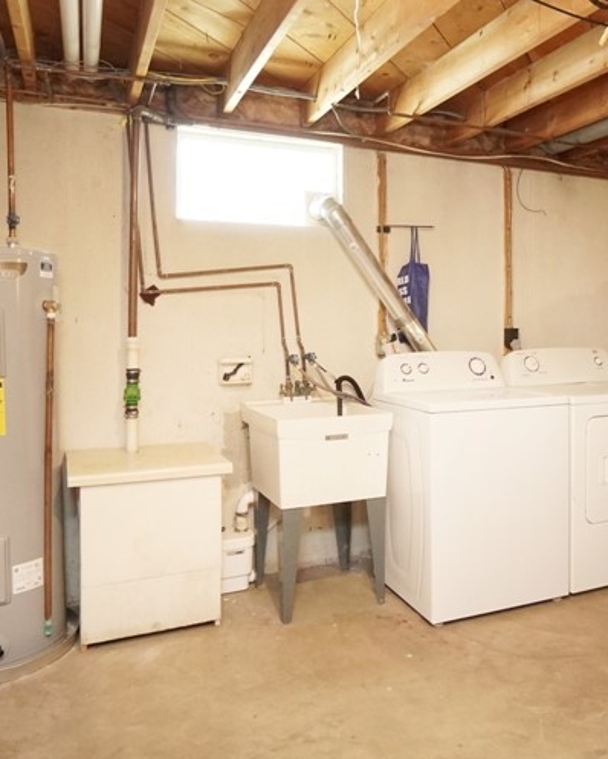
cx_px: 440
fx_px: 652
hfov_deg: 48.5
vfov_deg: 60.2
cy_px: 334
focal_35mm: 29
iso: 3200
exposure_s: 1/60
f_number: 4
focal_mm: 10
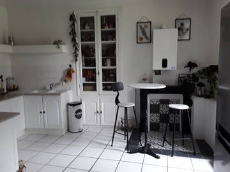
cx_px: 115
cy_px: 86
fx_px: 179
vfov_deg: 51.4
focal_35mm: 27
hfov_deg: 65.3
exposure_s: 1/33
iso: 160
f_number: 1.9
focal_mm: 2.91
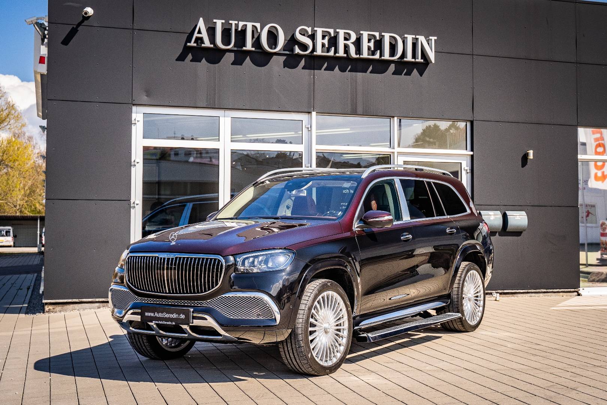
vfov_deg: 34.2
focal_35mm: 39
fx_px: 658
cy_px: 202
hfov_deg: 49.6
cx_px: 304
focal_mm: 39
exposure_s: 1/1000
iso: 800
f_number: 4.5
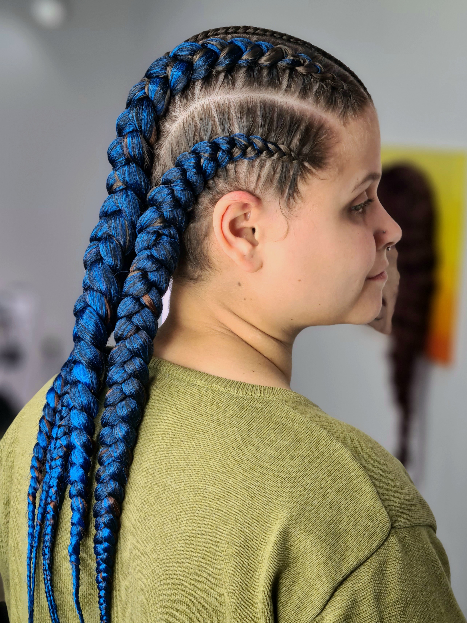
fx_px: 504
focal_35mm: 28
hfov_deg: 49.7
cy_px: 312
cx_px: 234
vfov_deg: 63.4
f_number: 2
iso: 40
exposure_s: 1/50
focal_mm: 5.9
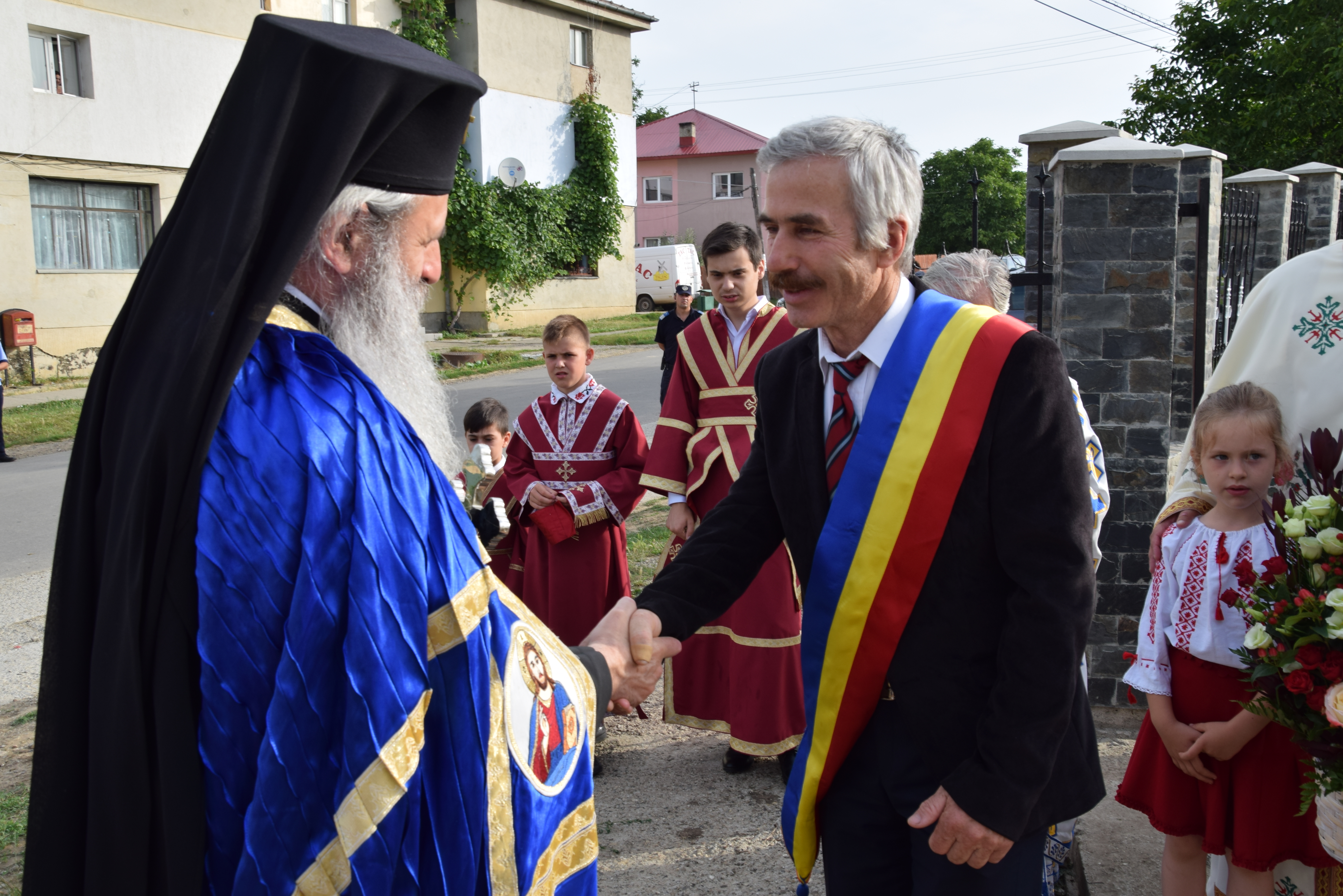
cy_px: 448
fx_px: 1231
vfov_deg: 40.0
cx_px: 672
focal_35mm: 33
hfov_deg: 57.2
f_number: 9
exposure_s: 1/100
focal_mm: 22
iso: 100
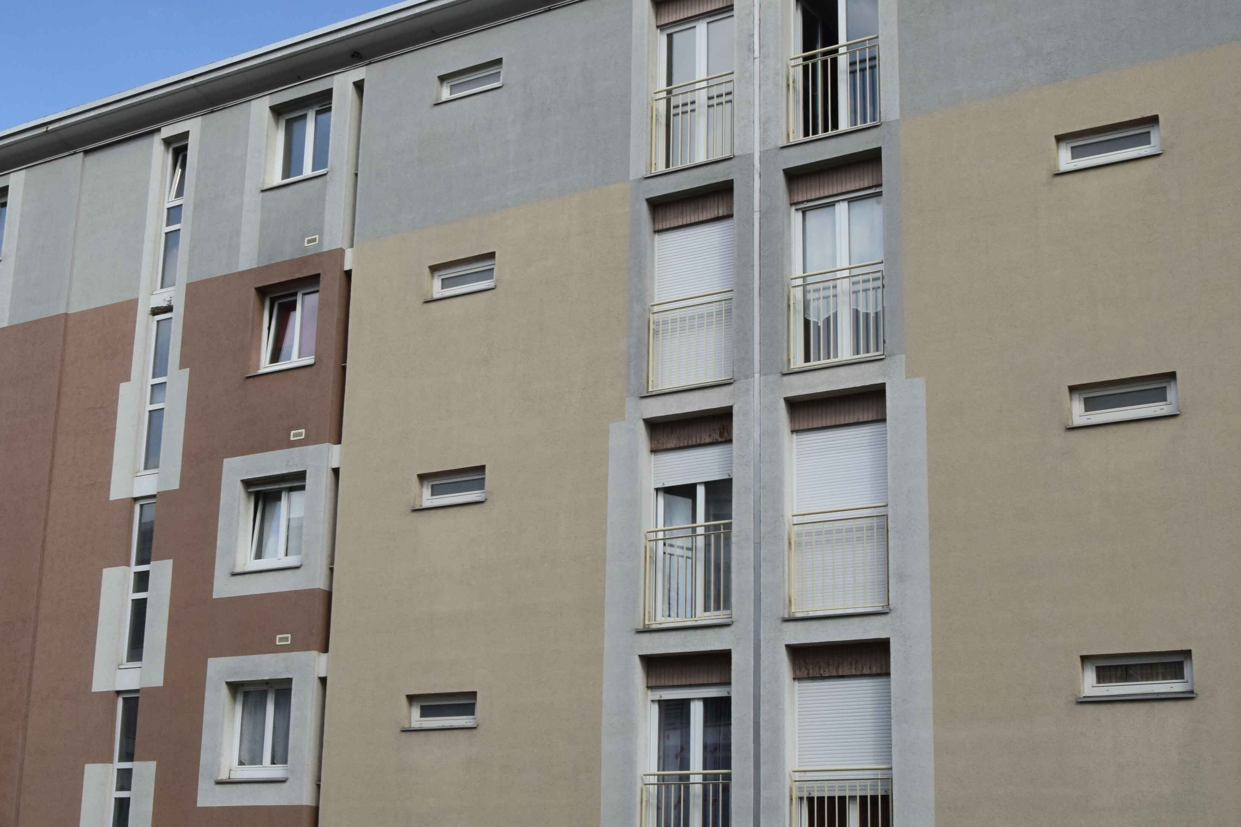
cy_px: 536
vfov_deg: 27.4
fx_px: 1689
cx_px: 517
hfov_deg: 40.2
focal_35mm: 49
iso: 400
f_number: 10
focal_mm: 18
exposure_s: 1/200
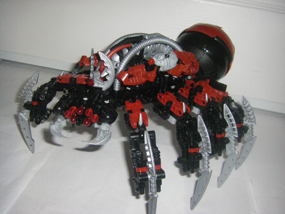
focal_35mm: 38
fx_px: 313
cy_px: 107
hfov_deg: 49.0
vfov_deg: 37.7
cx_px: 142
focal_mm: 6.3
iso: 800
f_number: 7
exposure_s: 1/50
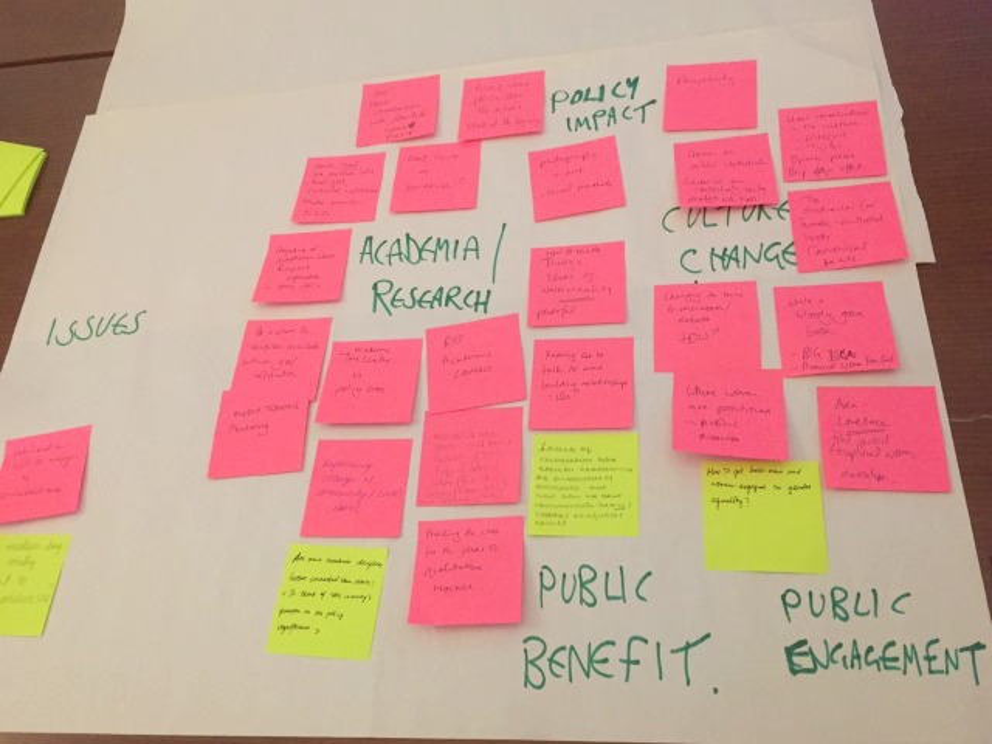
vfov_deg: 48.2
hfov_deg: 61.7
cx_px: 496
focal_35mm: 29
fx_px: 831
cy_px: 372
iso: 250
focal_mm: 4.15
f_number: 2.2
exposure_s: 1/17
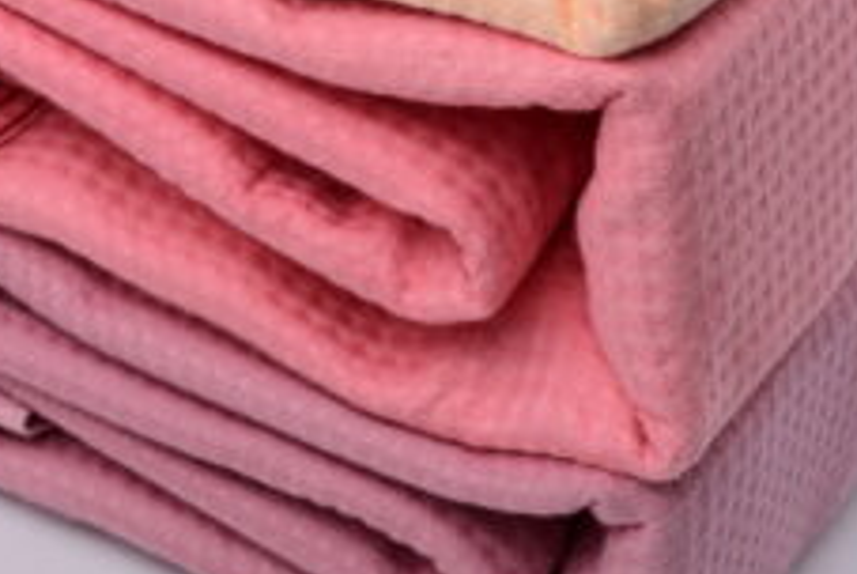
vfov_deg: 10.4
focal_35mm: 132
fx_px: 3146
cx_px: 170
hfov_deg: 15.4
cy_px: 140
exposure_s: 1/250
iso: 64
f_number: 8
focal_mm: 50
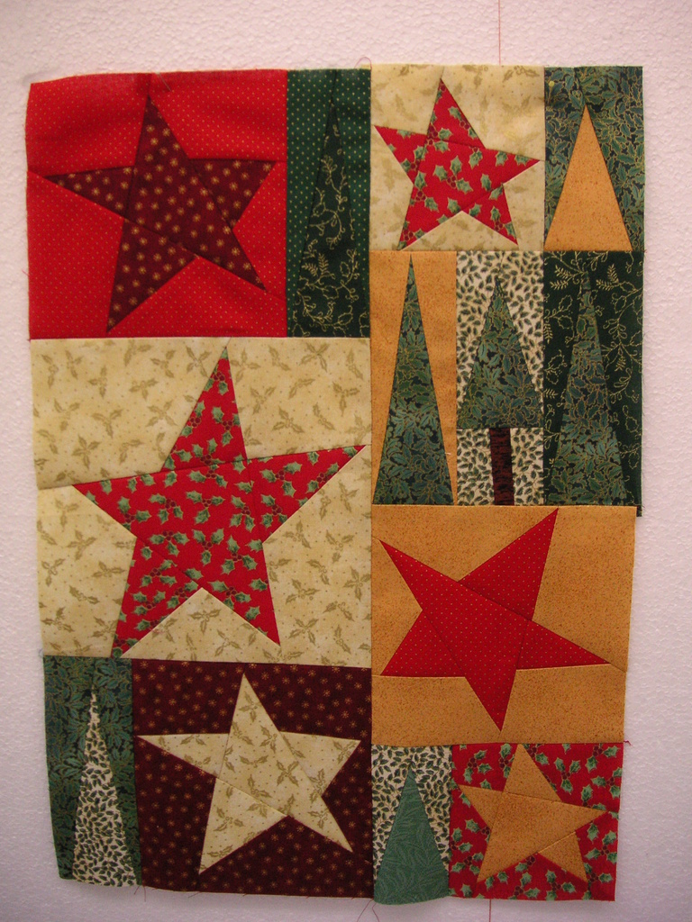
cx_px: 346
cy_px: 461
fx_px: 986
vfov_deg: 50.1
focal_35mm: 37
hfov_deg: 38.7
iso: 125
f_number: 2.8
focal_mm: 6.1
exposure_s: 1/45
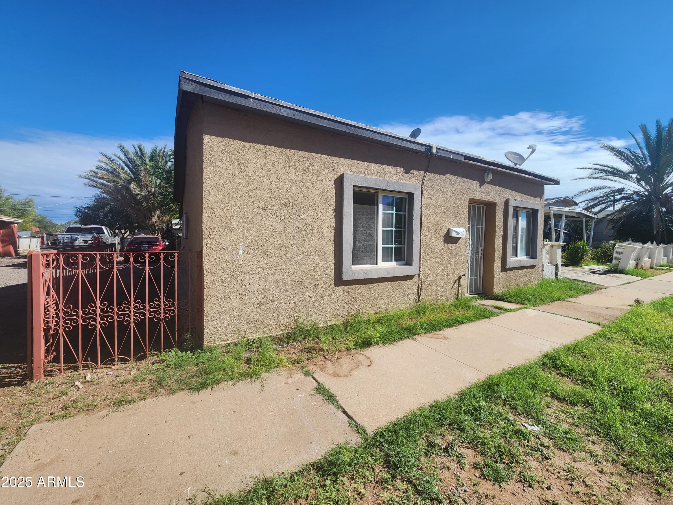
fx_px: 253
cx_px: 336
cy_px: 252
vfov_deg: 89.9
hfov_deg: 106.2
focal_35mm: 13
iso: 50
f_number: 2.2
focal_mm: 2.2
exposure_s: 1/1910
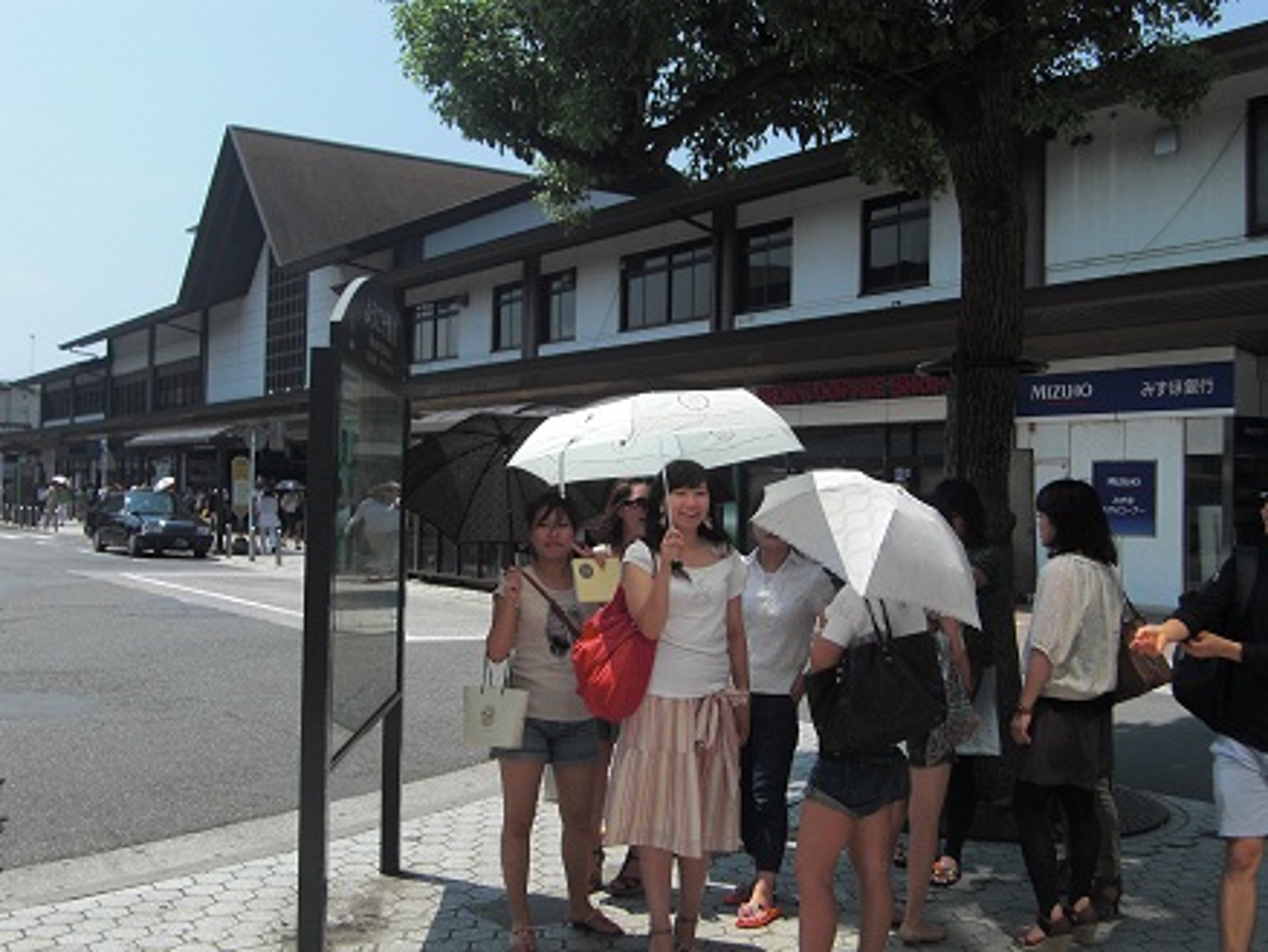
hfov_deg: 47.8
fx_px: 1429
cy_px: 476
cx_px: 634
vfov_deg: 36.9
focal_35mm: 39
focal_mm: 6.9
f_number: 8
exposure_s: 1/160
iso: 50
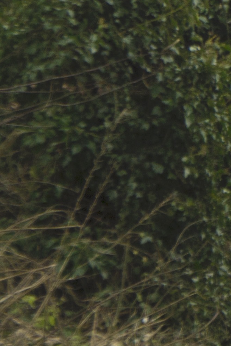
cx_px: 476
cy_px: 154
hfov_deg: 4.0
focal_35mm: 343
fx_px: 3300
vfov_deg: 6.0
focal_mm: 38
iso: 100
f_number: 5.6
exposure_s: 1/160
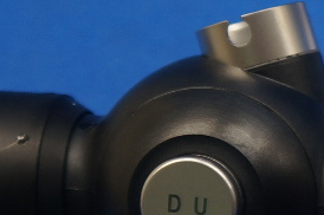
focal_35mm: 210
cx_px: 714
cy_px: 263
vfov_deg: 6.5
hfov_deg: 9.0
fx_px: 1888
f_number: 4
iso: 125
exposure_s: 1/60
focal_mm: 24
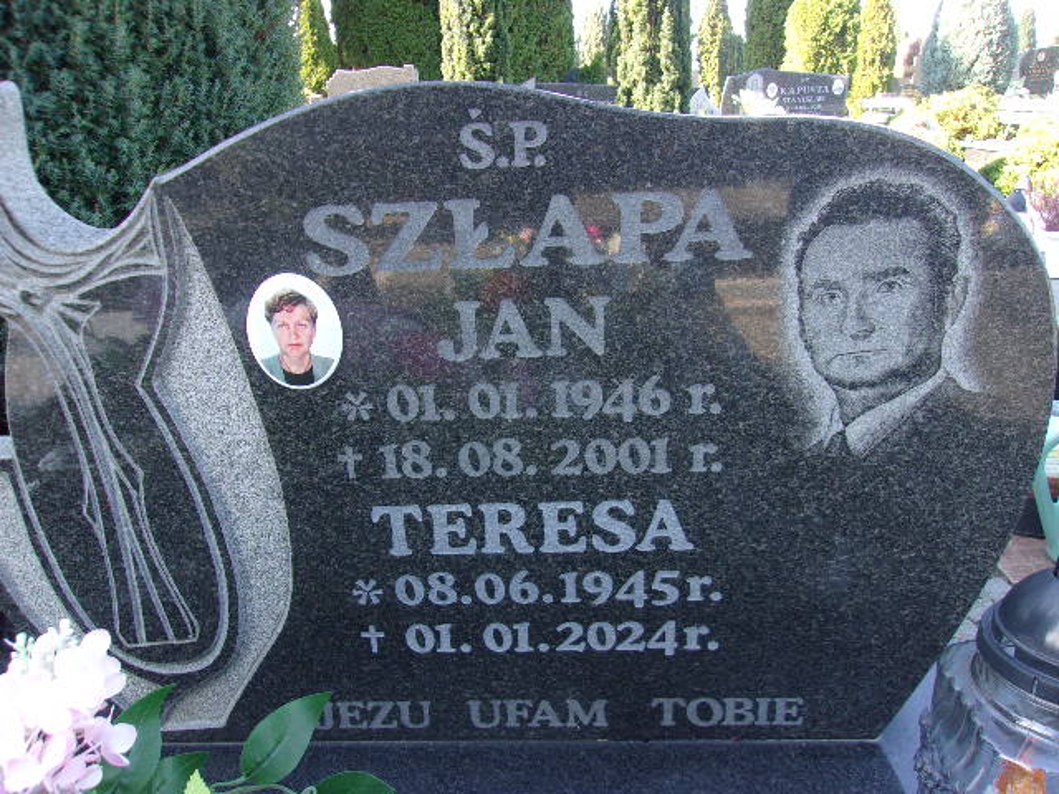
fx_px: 826
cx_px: 530
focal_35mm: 27
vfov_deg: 51.4
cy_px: 397
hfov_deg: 65.3
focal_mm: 4.9
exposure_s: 1/70
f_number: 3
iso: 80
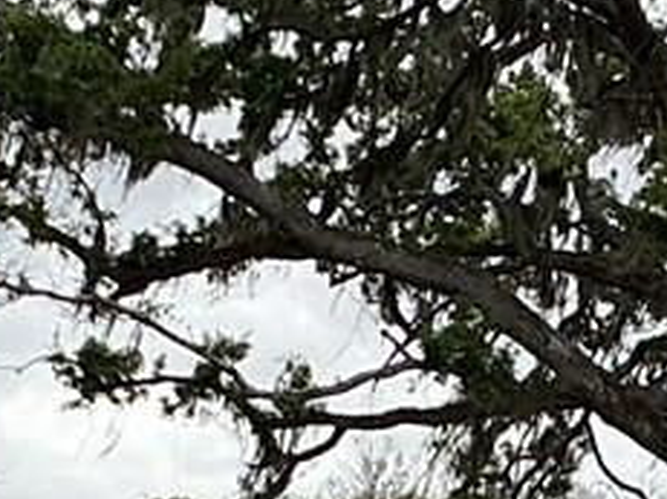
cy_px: 485
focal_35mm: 201
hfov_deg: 9.8
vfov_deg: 7.4
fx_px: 3871
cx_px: 237
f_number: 1.8
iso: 25
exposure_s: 1/389
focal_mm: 3
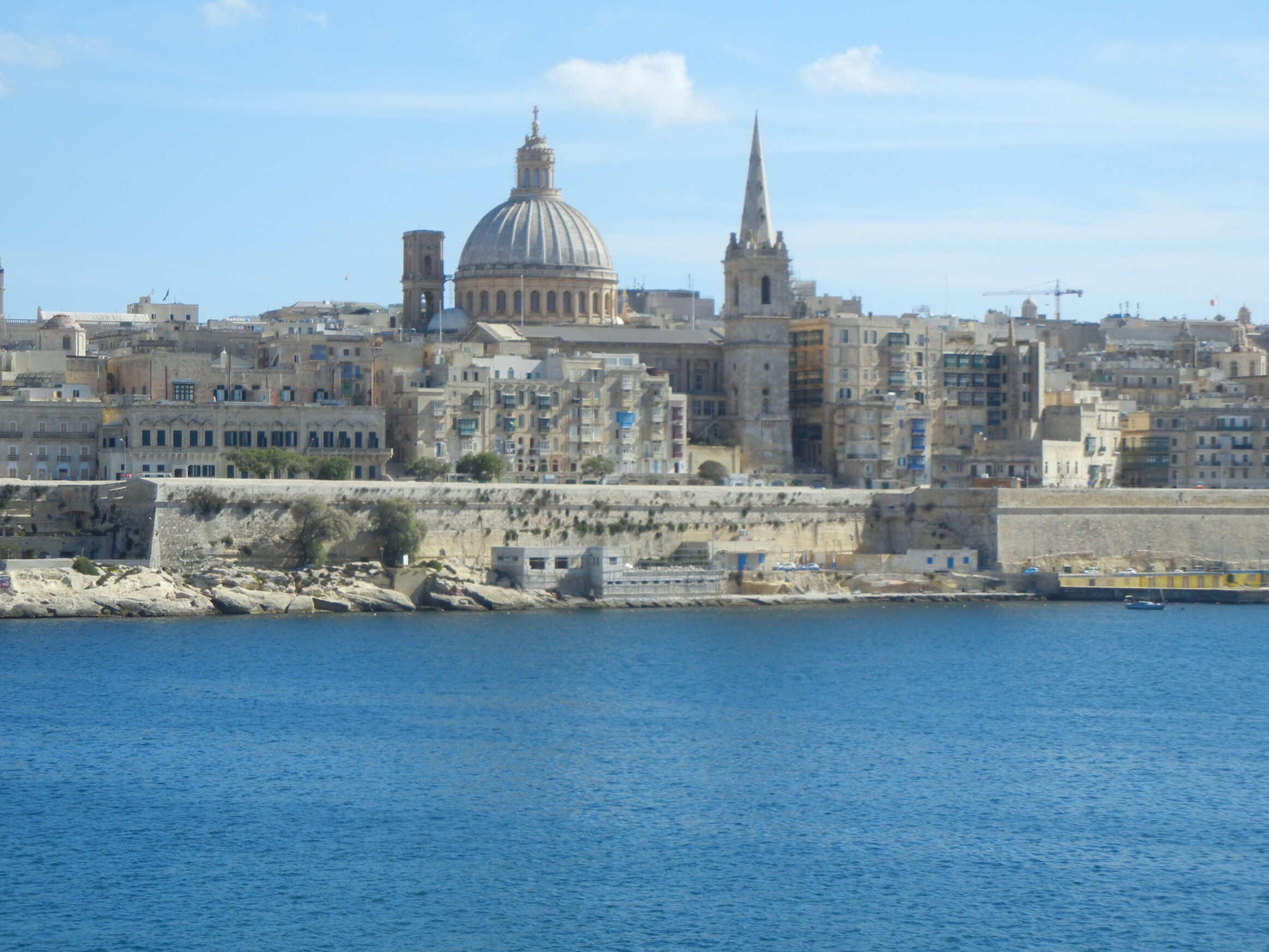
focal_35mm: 98
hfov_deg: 20.0
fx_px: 3593
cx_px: 585
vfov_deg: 15.1
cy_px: 438
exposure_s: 1/274
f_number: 8.8
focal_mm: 16
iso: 160
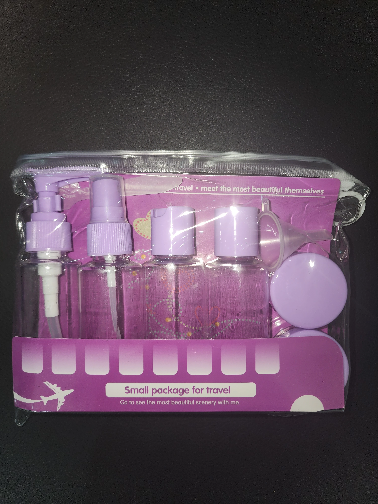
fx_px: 335
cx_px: 189
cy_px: 252
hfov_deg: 58.9
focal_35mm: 23
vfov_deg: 73.9
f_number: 1.8
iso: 80
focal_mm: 6.4
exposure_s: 1/32
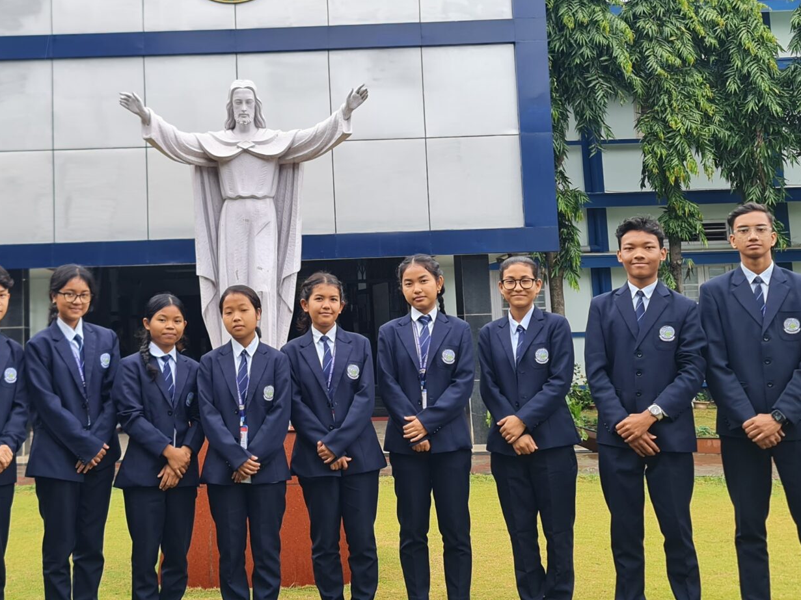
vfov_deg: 27.8
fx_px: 1203
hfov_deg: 36.2
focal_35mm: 52
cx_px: 231
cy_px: 174
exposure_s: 1/100
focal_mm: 7
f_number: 1.8
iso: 50
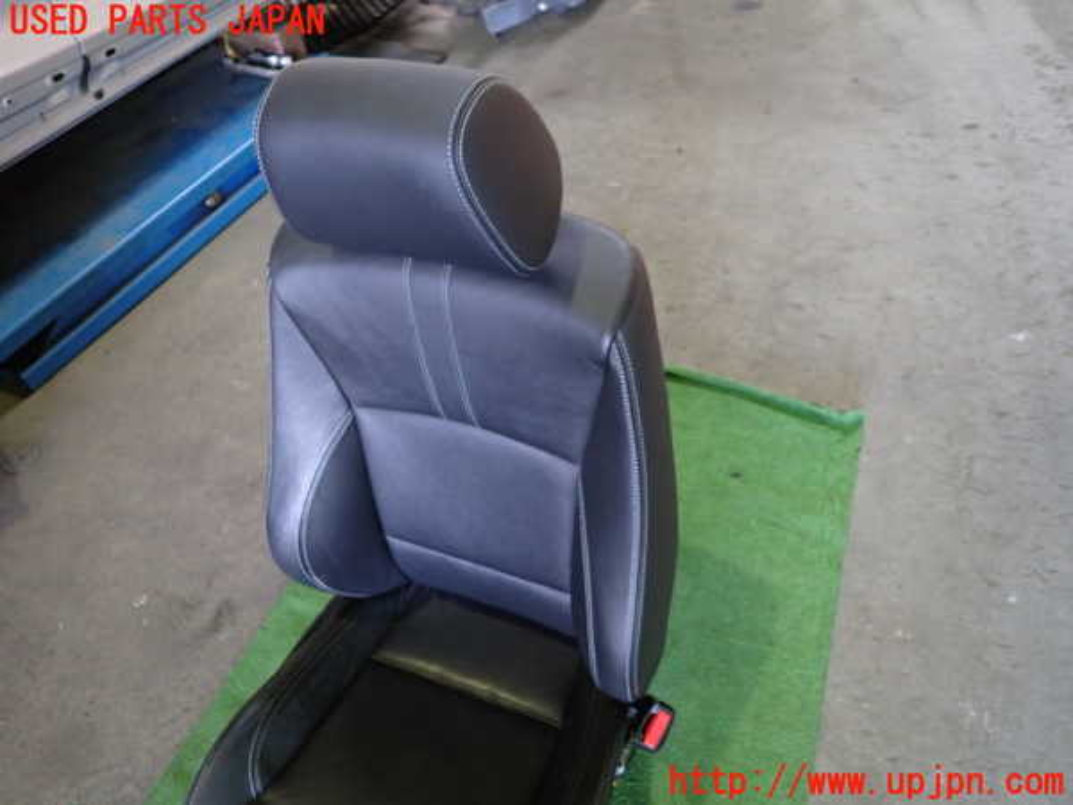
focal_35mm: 25
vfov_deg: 54.9
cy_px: 402
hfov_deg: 69.4
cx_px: 536
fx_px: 775
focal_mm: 4.5
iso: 400
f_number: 2
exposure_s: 1/30
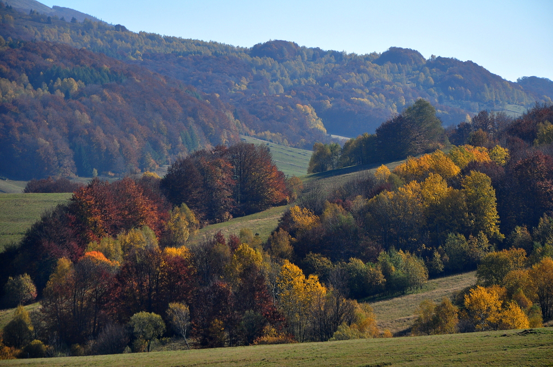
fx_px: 2416
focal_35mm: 158
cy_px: 184
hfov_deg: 13.1
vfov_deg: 8.7
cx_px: 276
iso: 400
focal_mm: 105
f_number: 8
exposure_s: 1/1000
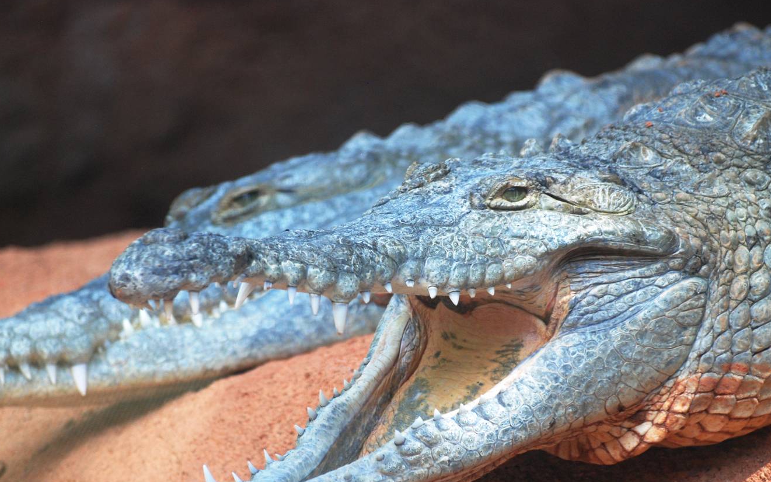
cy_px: 306
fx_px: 8571
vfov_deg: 3.2
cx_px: 393
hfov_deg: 5.2
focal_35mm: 408
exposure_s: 1/200
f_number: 5.3
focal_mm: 220
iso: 400
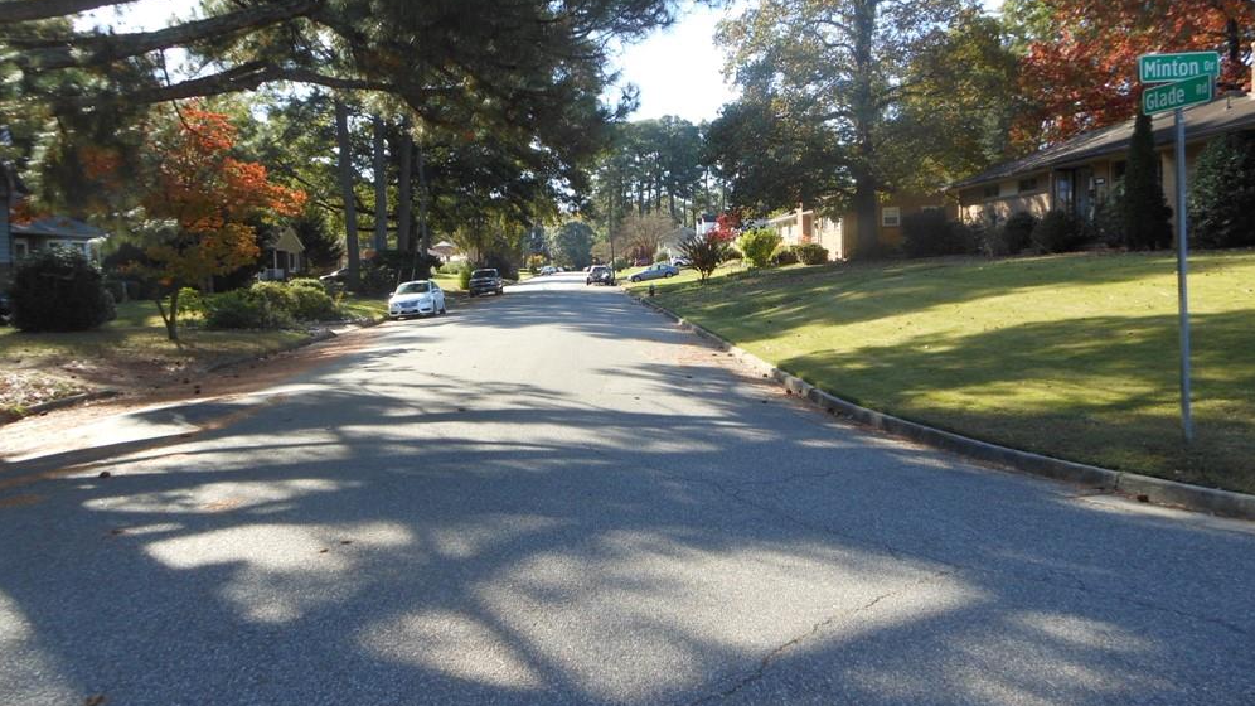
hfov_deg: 67.9
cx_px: 621
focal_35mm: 28
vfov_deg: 41.2
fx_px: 932
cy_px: 267
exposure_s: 1/200
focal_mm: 4.5
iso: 80
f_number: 3.2
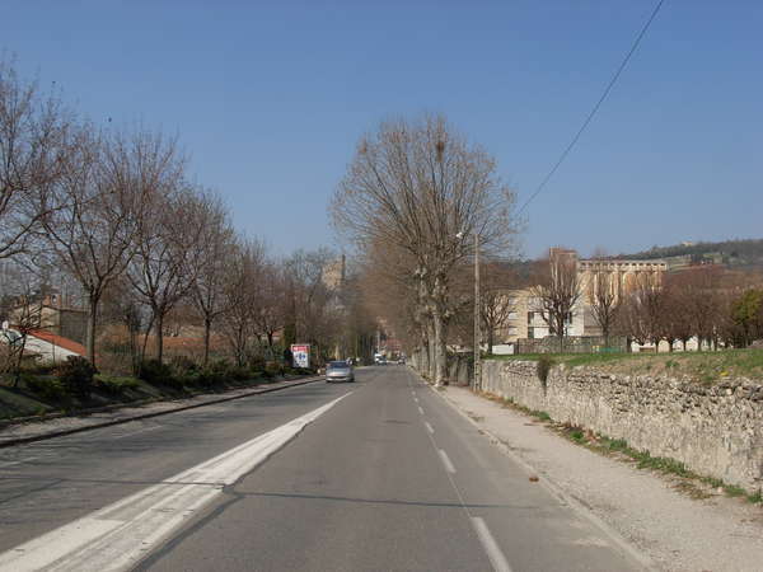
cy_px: 286
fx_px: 838
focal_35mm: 38
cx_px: 382
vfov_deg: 37.7
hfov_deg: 49.0
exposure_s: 1/745
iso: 79
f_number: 4.9
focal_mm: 6.3
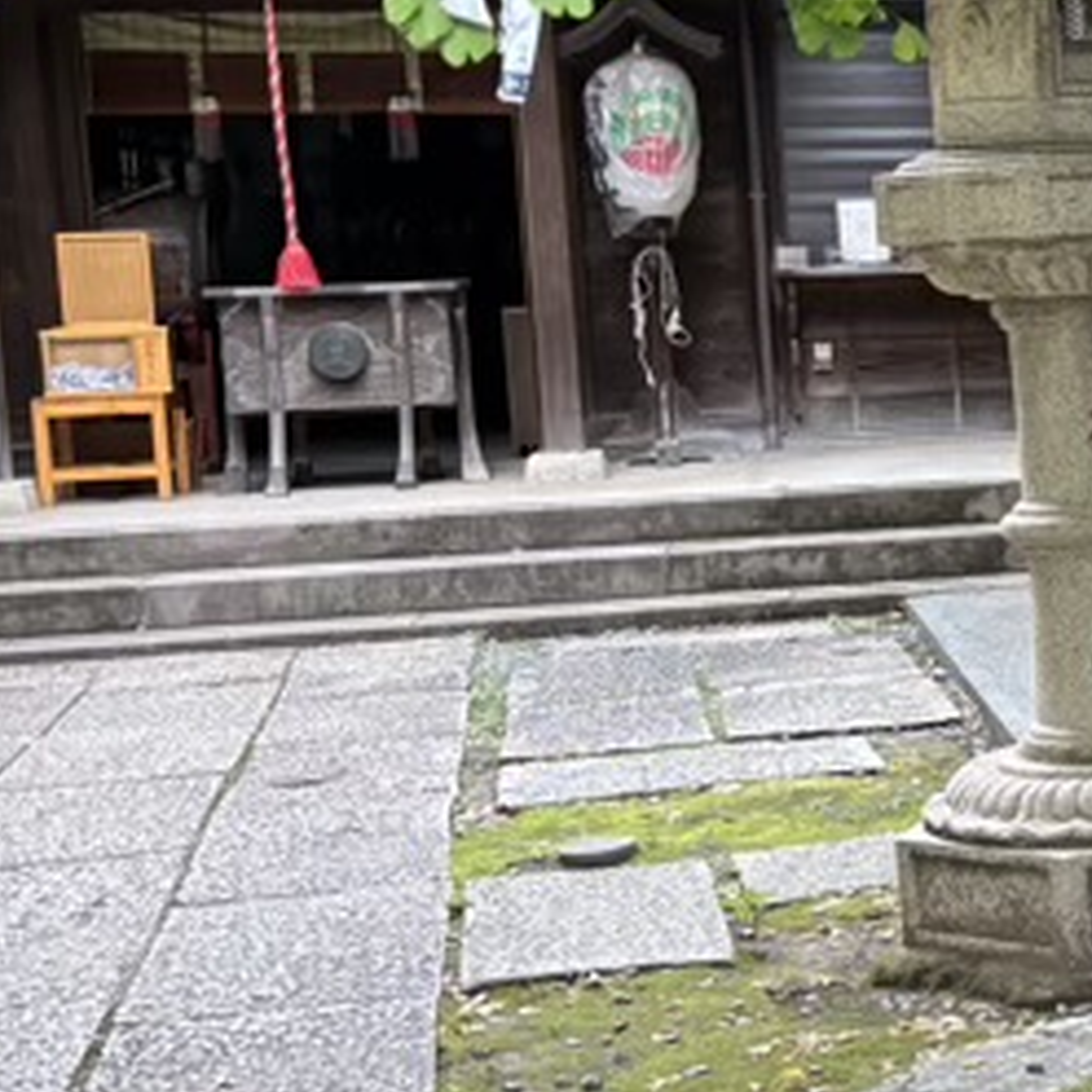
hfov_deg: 22.8
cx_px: 1519
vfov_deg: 26.4
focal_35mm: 65
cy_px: 372
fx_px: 2320
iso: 320
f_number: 1.6
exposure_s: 1/60
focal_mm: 5.96
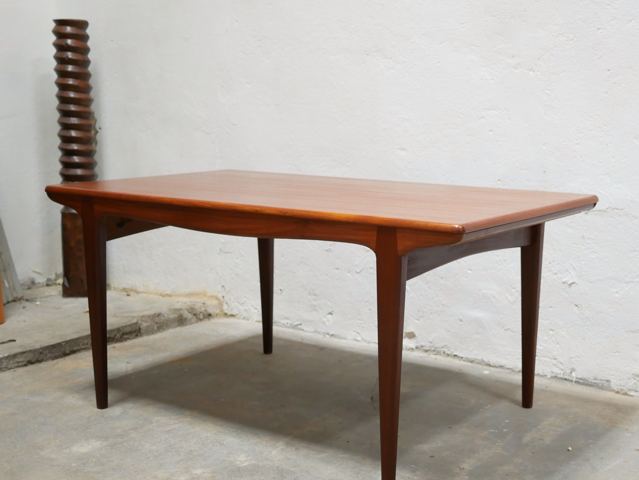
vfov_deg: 27.5
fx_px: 979
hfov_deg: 36.0
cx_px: 378
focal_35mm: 53
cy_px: 272
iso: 640
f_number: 1.7
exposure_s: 1/60
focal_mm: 20
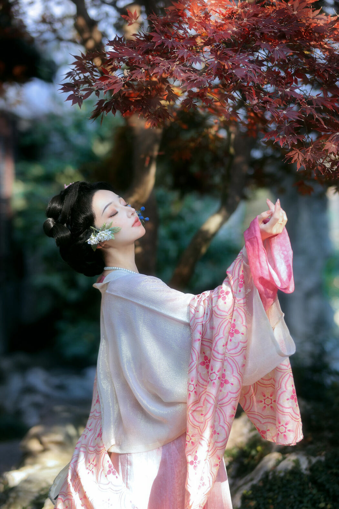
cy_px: 254
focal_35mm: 87
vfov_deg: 23.4
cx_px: 170
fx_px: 1229
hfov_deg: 15.7
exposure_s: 1/250
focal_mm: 85
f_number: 1.8
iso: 100
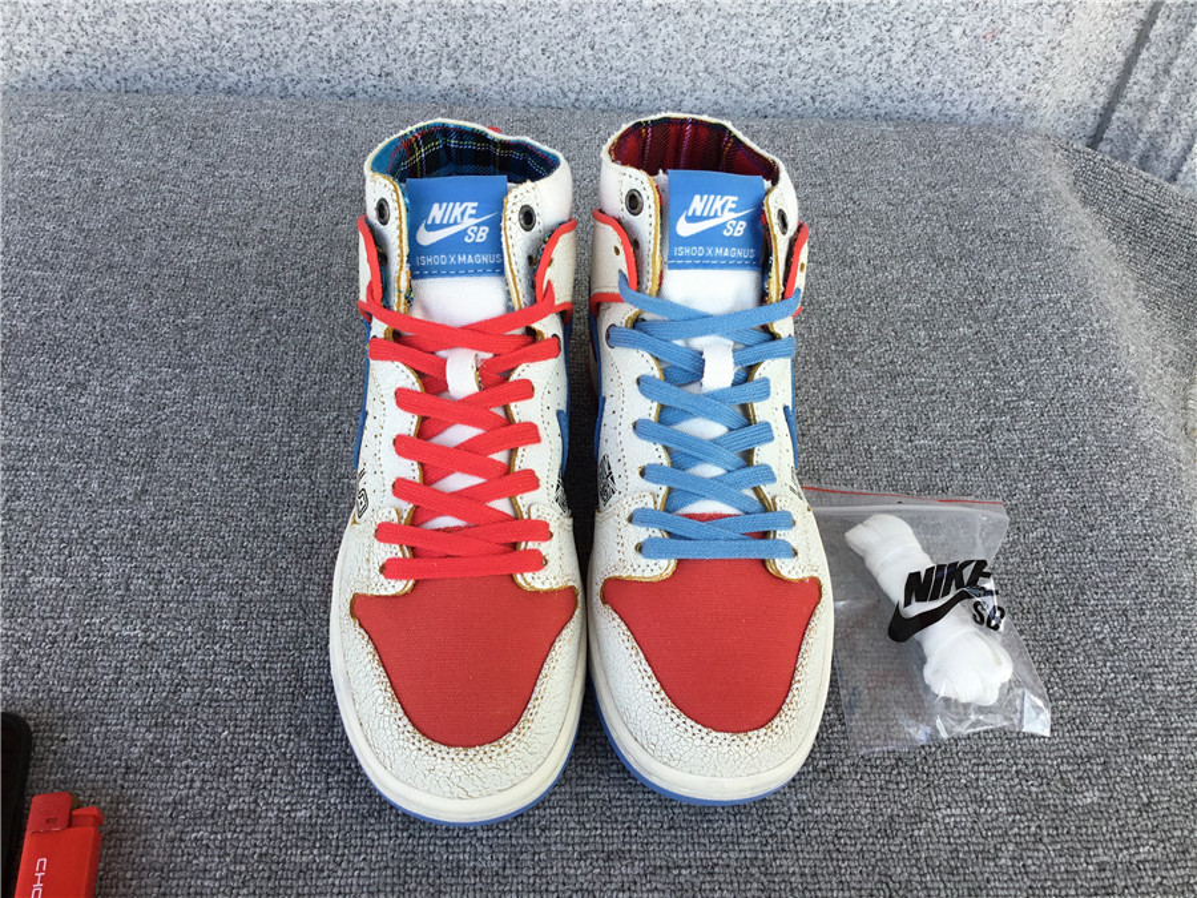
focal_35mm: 31
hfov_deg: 58.4
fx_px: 1072
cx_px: 598
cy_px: 449
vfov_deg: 45.4
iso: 25
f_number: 2.4
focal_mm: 3.3
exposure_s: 1/205
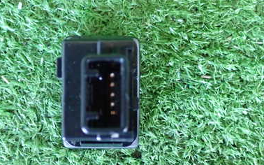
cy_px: 95
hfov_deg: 32.0
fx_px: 460
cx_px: 128
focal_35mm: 64
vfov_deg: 20.3
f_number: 2.7
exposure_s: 1/40
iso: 800
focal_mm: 6.83
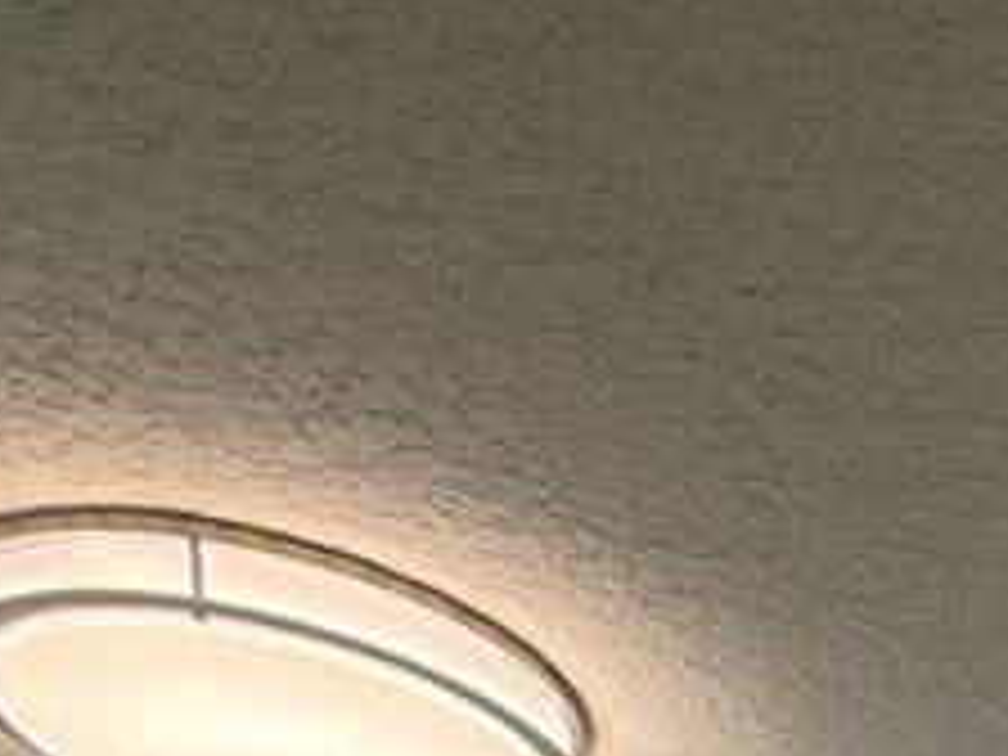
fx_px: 2912
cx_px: 2304
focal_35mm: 100
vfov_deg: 9.9
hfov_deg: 14.4
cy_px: 2462
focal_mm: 2.22
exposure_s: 1/120
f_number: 2.2
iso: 64
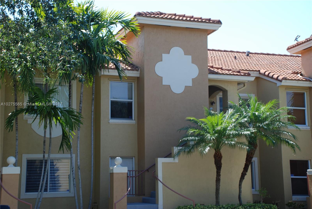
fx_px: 520
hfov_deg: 33.4
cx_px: 156
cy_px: 104
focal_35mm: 60
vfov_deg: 22.7
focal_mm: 40
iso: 100
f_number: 5.6
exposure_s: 1/125
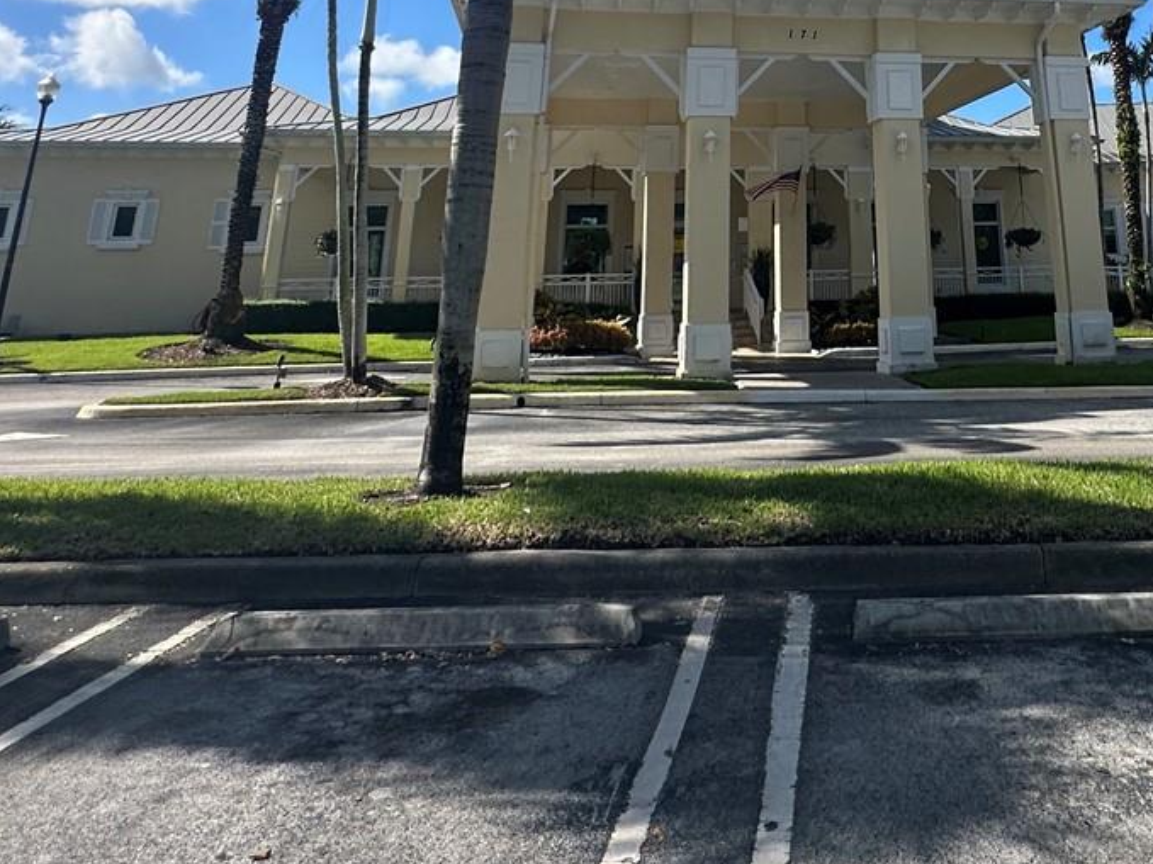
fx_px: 1099
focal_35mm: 33
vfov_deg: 35.6
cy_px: -122
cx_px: 812
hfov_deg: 53.7
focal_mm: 2.22
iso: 50
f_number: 2.2
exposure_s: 1/1715
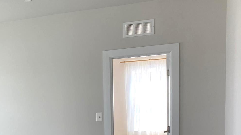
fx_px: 377
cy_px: 152
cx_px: 30
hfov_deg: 33.8
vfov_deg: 19.5
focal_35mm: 59
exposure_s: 1/121
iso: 64
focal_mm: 4.25
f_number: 1.8
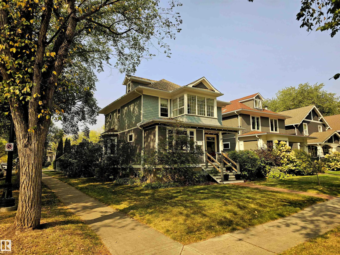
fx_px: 226
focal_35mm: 23
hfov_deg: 73.9
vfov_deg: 58.9
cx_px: 170
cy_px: 128
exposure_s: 1/423
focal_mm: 6.3
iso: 10
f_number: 1.7
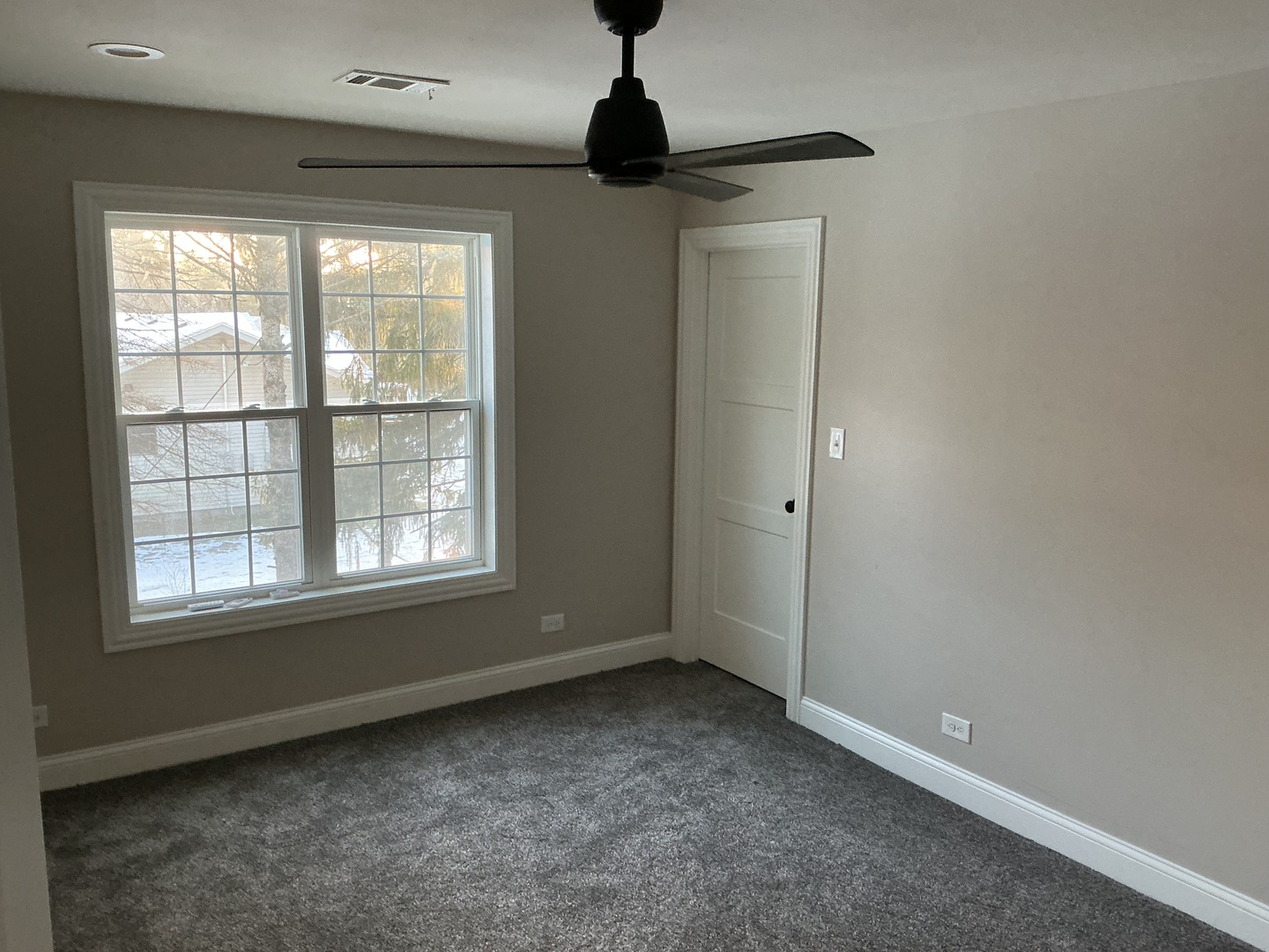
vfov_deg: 48.2
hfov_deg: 61.7
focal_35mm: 29
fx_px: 1063
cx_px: 634
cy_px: 476
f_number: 1.8
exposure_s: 1/50
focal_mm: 3
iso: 200
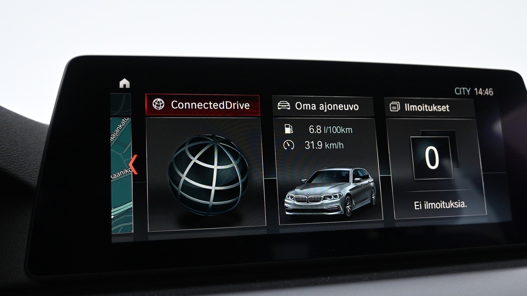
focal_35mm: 36
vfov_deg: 32.8
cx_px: 290
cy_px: 173
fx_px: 503
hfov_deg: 55.2
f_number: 4
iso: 2500
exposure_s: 1/60
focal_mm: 20
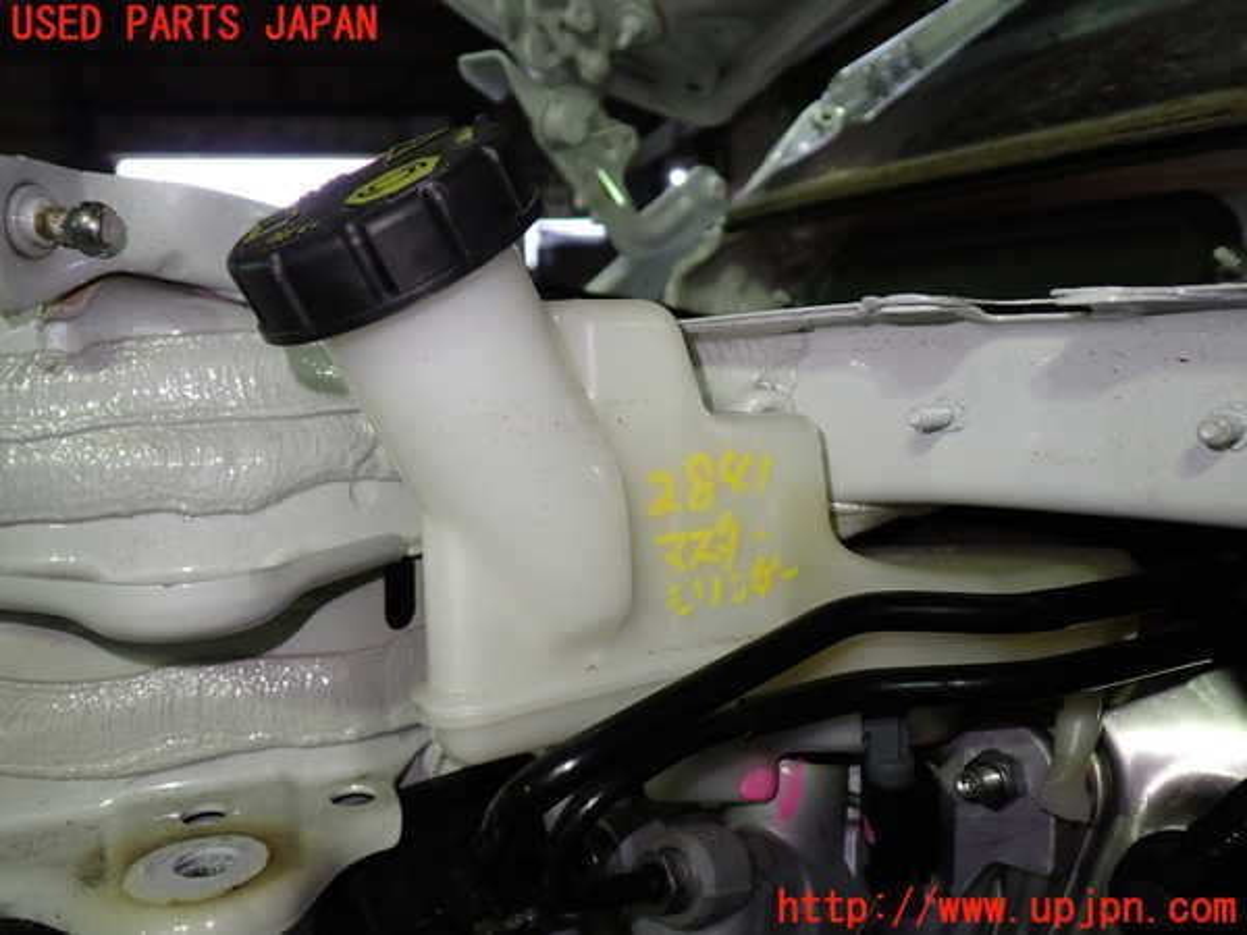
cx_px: 624
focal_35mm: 30
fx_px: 1081
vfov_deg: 46.8
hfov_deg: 60.0
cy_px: 468
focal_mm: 5.4
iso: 200
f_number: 2.3
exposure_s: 1/50
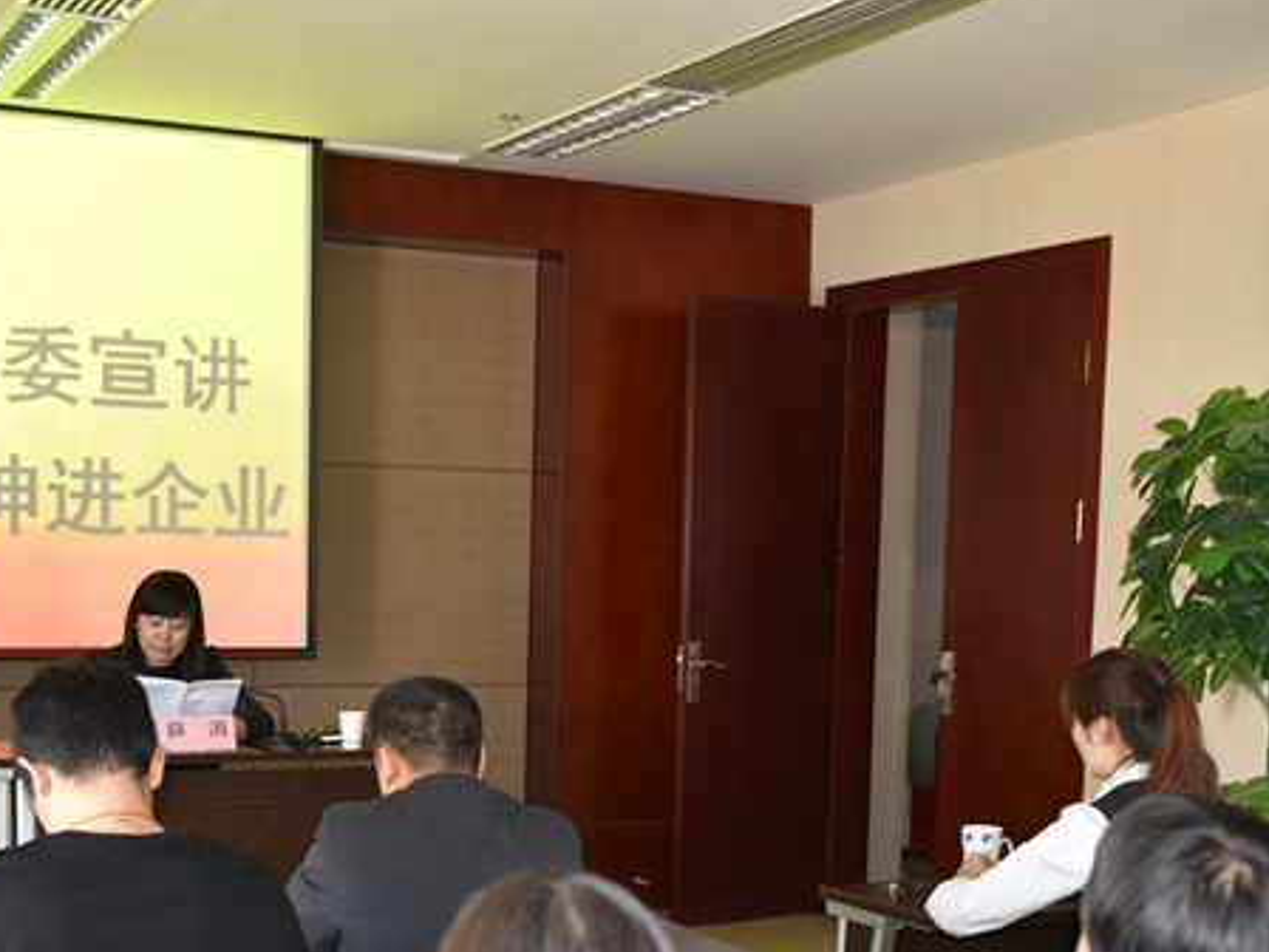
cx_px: 550
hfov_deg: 34.9
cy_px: 734
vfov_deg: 26.2
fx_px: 2016
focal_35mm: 55
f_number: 3.2
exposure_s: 1/60
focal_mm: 32
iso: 800
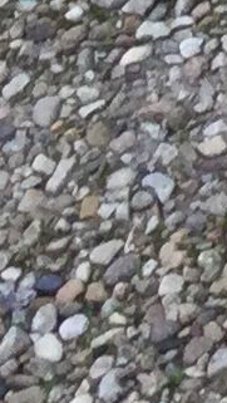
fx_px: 3664
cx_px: 1605
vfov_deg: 5.9
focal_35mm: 343
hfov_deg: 3.0
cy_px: -738
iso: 25
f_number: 2.4
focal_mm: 3.3
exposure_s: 1/100
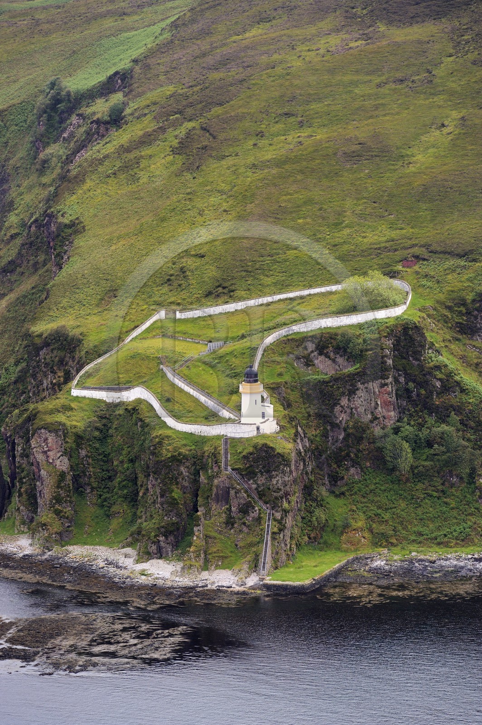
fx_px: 4023
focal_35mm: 200
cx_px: 241
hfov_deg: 6.9
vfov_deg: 10.3
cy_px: 362
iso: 400
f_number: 6.3
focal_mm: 200
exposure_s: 1/800
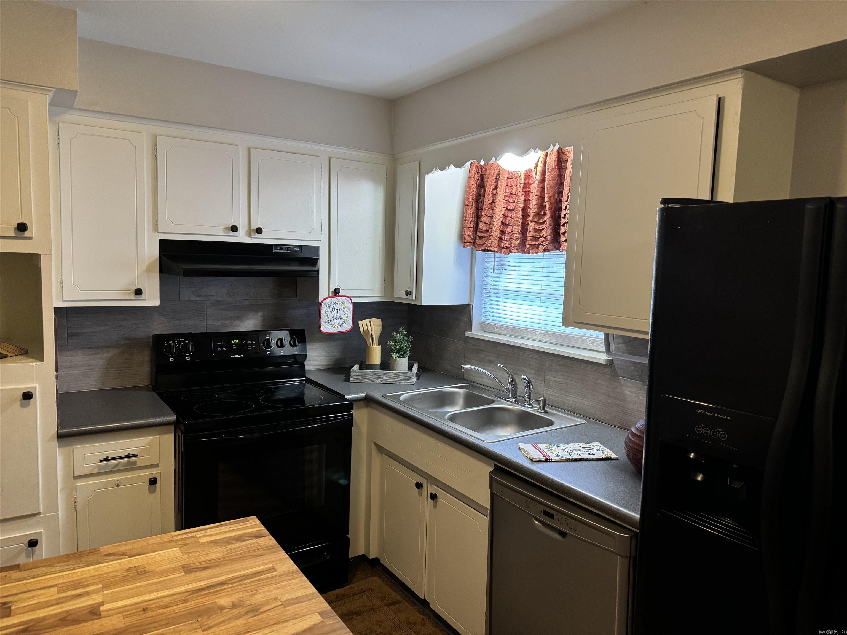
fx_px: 587
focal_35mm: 24
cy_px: 318
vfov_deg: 56.8
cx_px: 424
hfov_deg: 71.6
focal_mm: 6.76
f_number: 1.78
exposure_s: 1/60
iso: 500
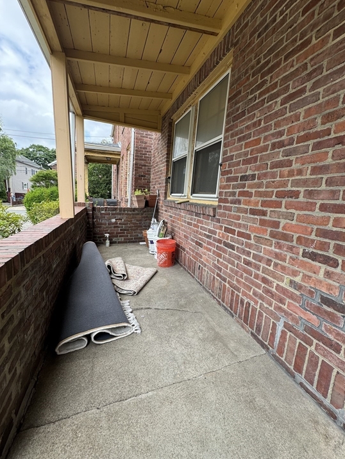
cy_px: 229
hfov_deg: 81.8
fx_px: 199
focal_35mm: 15
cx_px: 174
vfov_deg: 98.2
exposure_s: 1/321
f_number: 2.2
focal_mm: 2.22
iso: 40
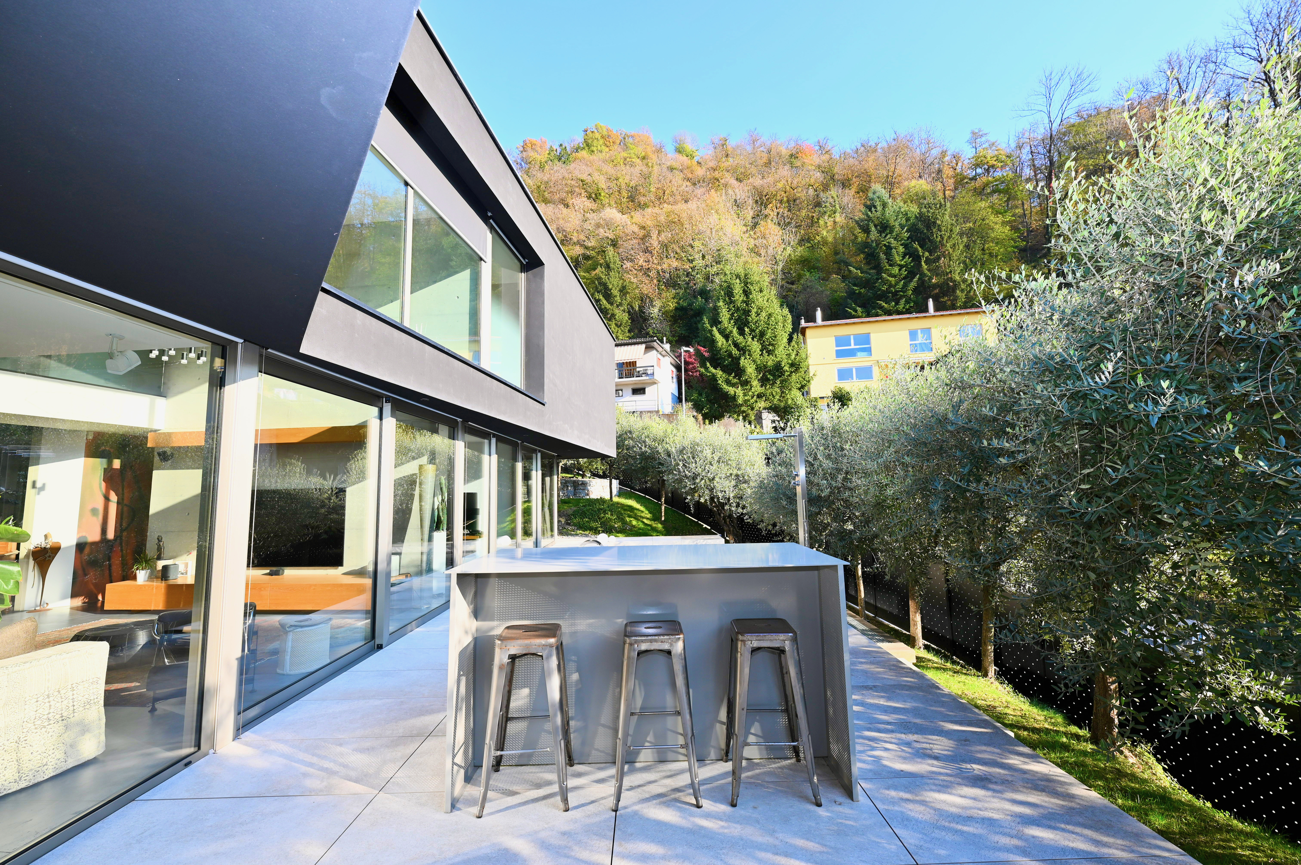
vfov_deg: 81.1
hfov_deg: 104.3
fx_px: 506
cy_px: 432
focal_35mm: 14
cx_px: 650
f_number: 5.6
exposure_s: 1/125
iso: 100
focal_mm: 14
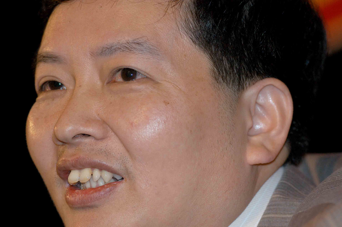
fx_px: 1708
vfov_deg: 7.6
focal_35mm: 180
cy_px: 114
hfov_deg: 11.4
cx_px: 171
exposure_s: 1/60
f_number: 4
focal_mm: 120
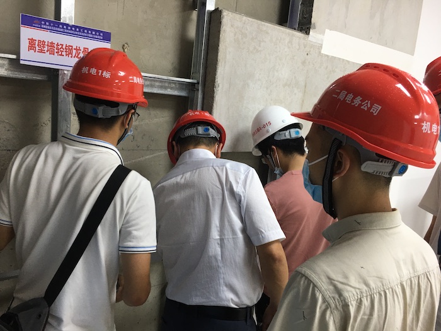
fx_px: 369
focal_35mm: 29
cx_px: 220
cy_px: 166
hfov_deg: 61.7
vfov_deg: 48.2
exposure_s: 1/33
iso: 50
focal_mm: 4.15
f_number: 2.2
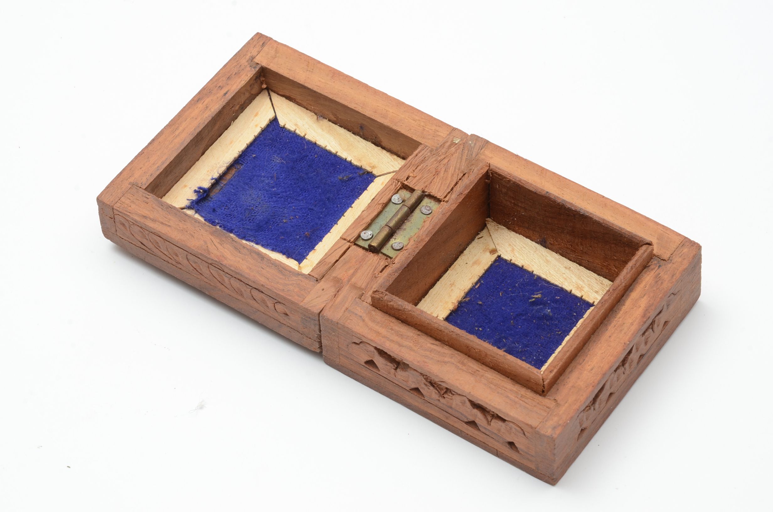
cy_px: 256
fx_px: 3375
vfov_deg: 8.7
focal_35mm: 158
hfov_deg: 13.1
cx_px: 386
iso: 320
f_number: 14
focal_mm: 105
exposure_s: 1/80
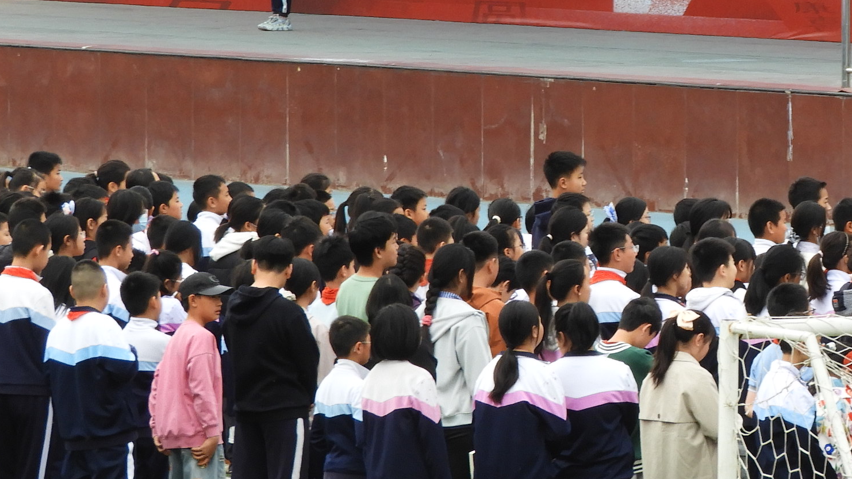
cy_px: 7
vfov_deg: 2.0
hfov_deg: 3.6
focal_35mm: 600
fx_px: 13553
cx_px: 868
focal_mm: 44.8
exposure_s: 1/160
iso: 100
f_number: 5.5
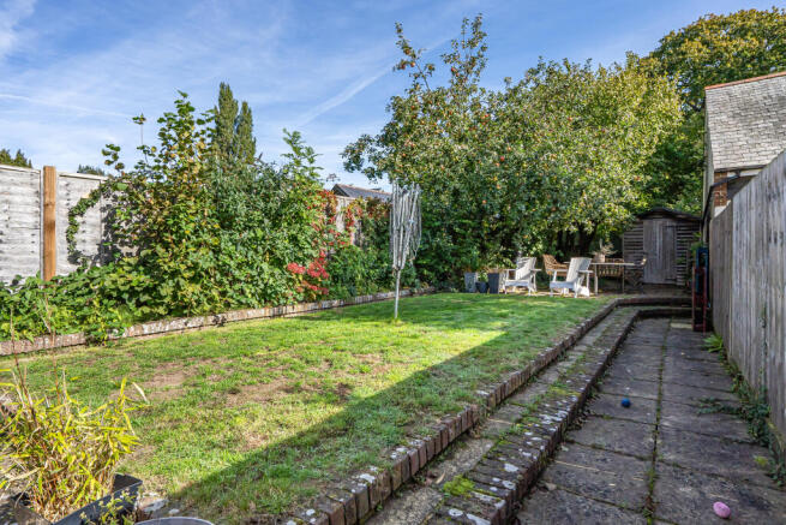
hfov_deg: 96.7
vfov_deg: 73.8
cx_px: 393
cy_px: 262
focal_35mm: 16
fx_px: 349
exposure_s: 1/1600
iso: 400
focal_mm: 16
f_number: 7.1
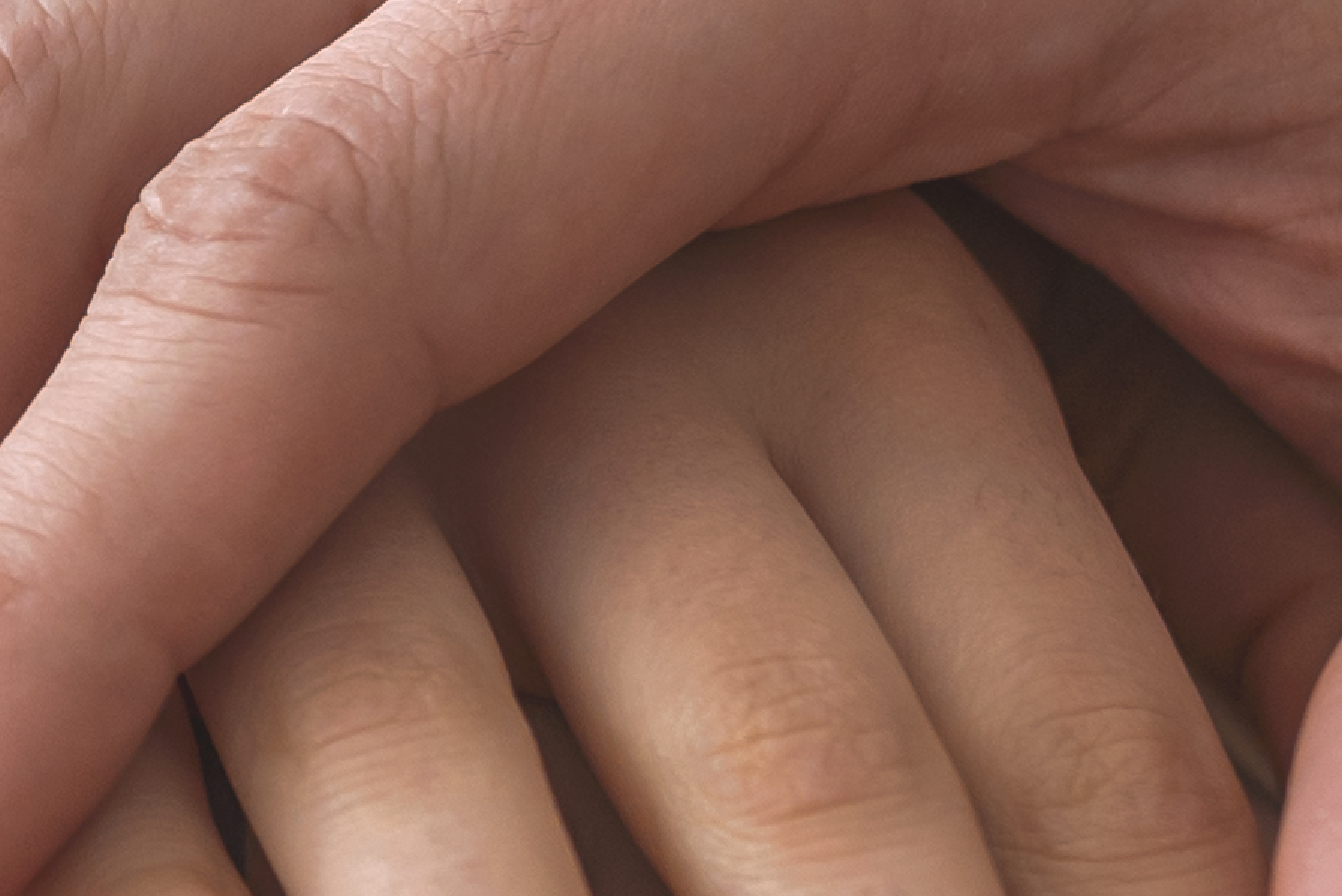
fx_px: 8763
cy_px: 283
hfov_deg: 8.5
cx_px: -873
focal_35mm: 235
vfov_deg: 5.8
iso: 320
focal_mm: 35
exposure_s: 1/250
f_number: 2.8
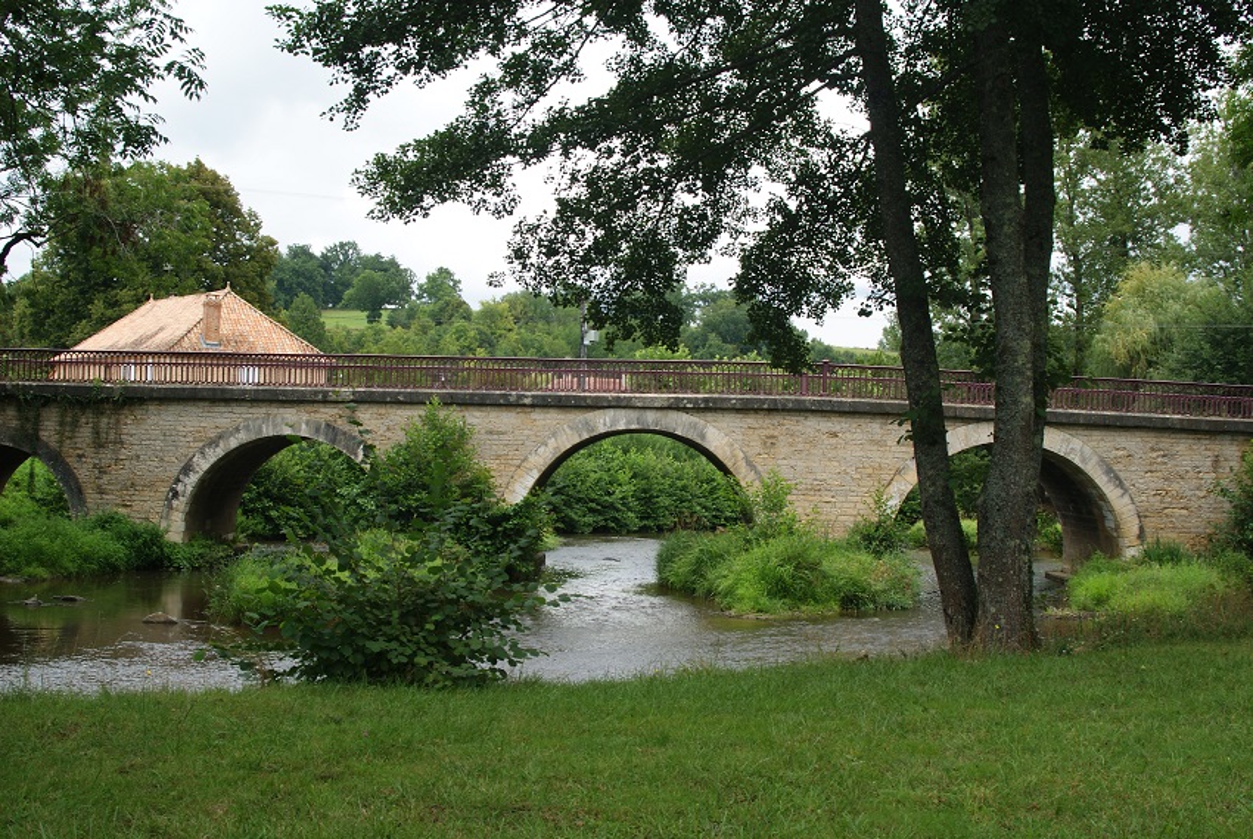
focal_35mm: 45
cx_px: 626
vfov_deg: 29.9
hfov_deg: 43.6
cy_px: 420
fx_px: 1568
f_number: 10
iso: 100
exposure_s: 1/80
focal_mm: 30
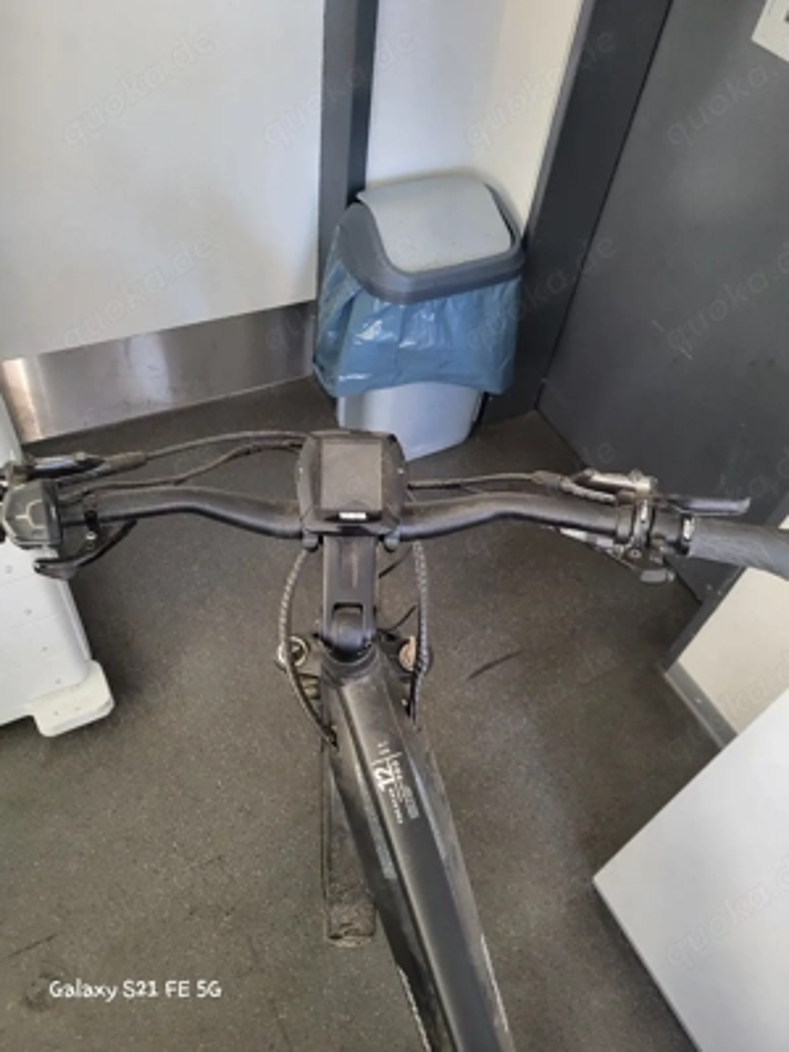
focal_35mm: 26
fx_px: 790
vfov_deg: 67.3
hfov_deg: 53.1
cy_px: 526
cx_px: 394
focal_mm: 5.4
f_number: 1.8
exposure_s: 1/40
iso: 250
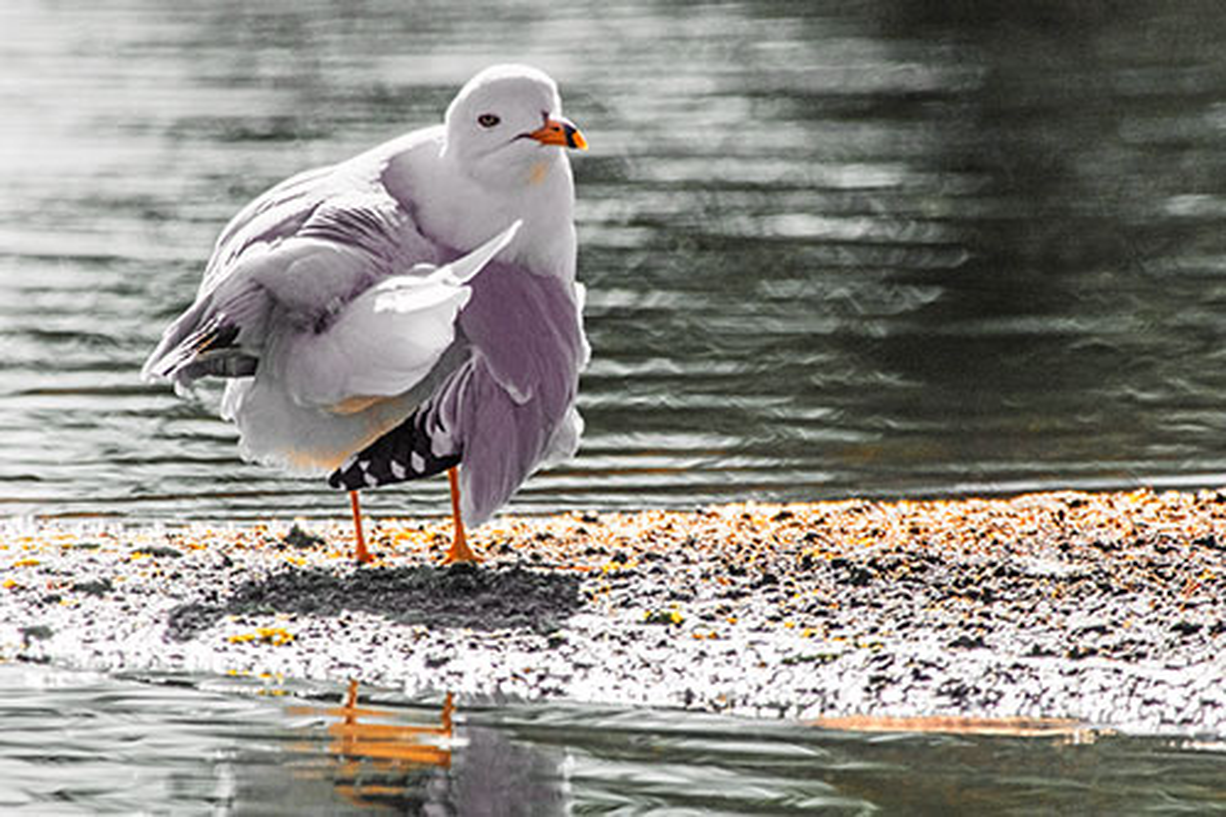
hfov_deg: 1.7
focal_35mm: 1200
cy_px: 408
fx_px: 40851
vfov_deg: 1.1
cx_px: 613
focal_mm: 1200
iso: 1600
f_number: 13
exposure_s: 1/2500
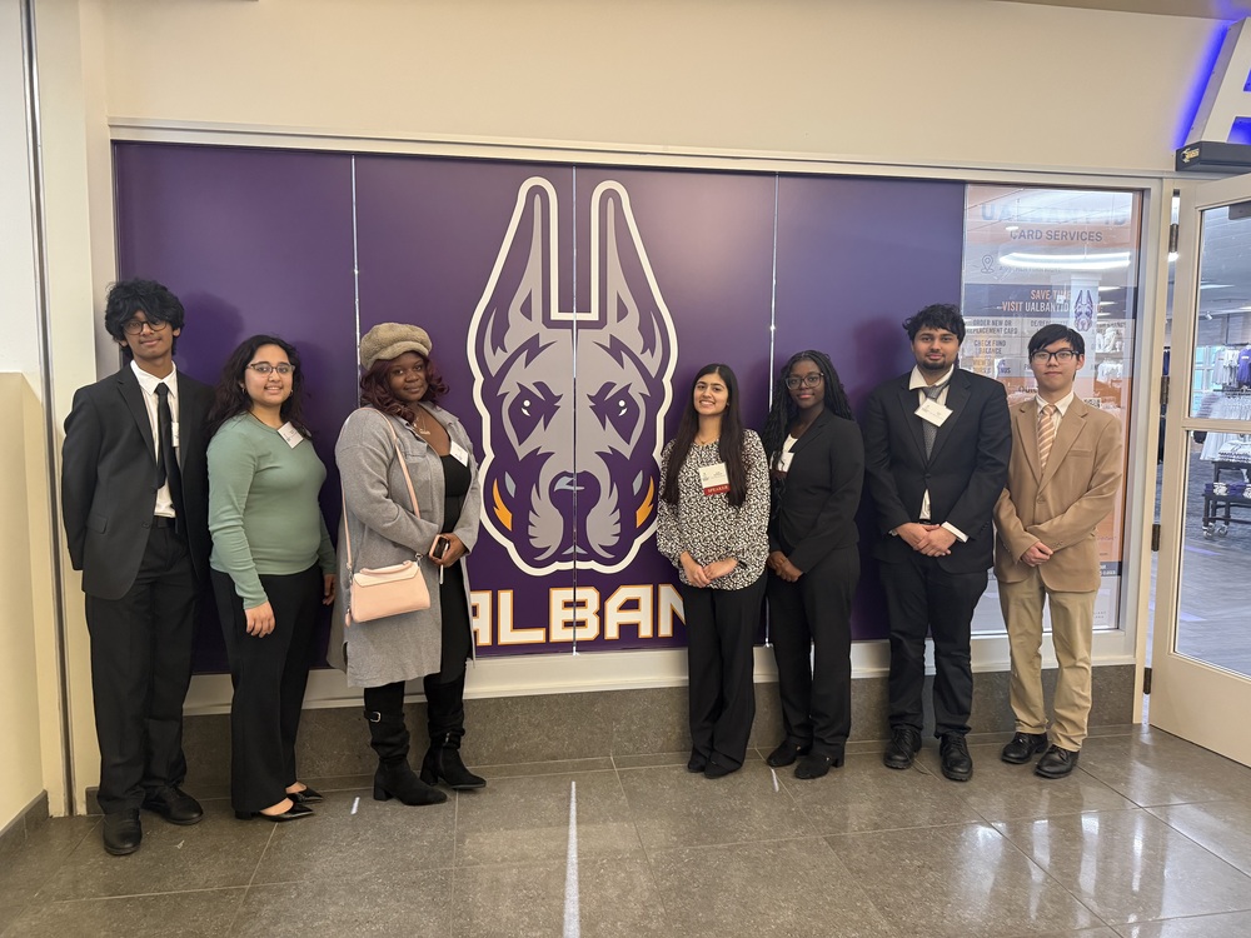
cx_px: 626
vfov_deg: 56.8
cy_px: 469
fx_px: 867
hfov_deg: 71.6
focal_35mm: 24
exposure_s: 1/60
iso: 320
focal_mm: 6.76
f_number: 1.78
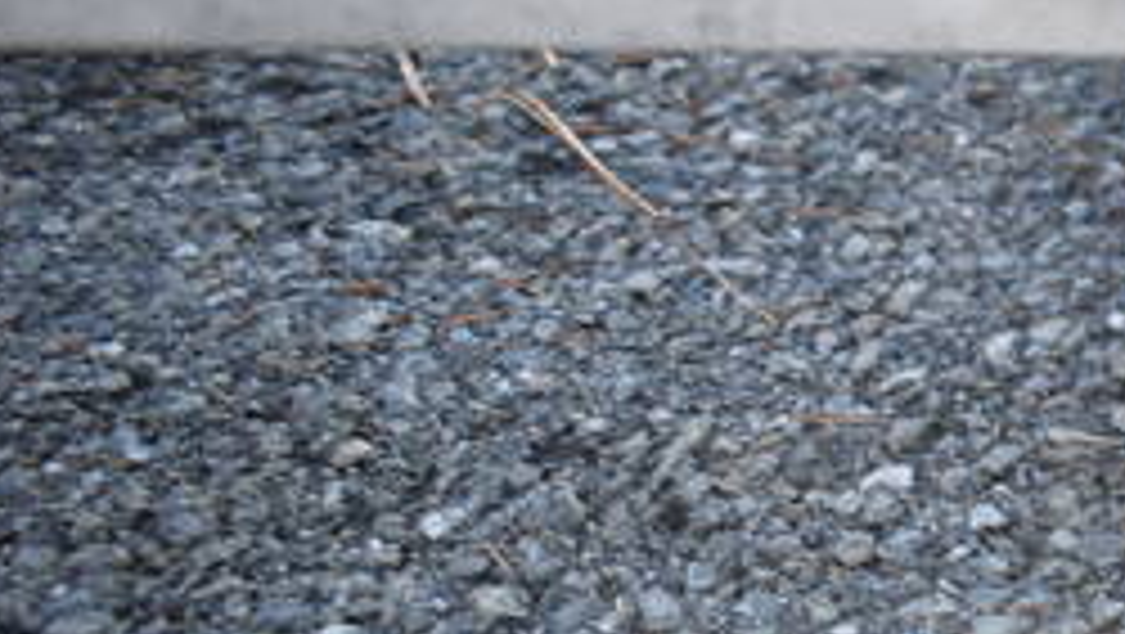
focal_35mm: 69
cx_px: 1341
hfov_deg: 27.1
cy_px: 513
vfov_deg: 17.4
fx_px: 2060
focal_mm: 18
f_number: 3.5
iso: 560
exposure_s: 1/250
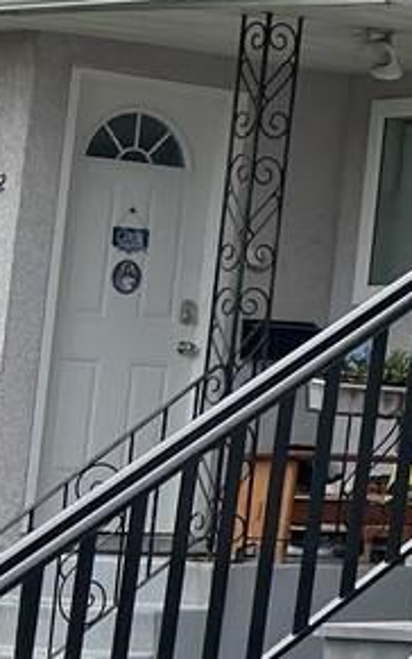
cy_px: -125
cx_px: 1638
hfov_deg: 5.7
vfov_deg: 10.4
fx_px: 3573
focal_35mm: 199
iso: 64
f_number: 1.78
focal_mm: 6.76
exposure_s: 1/617
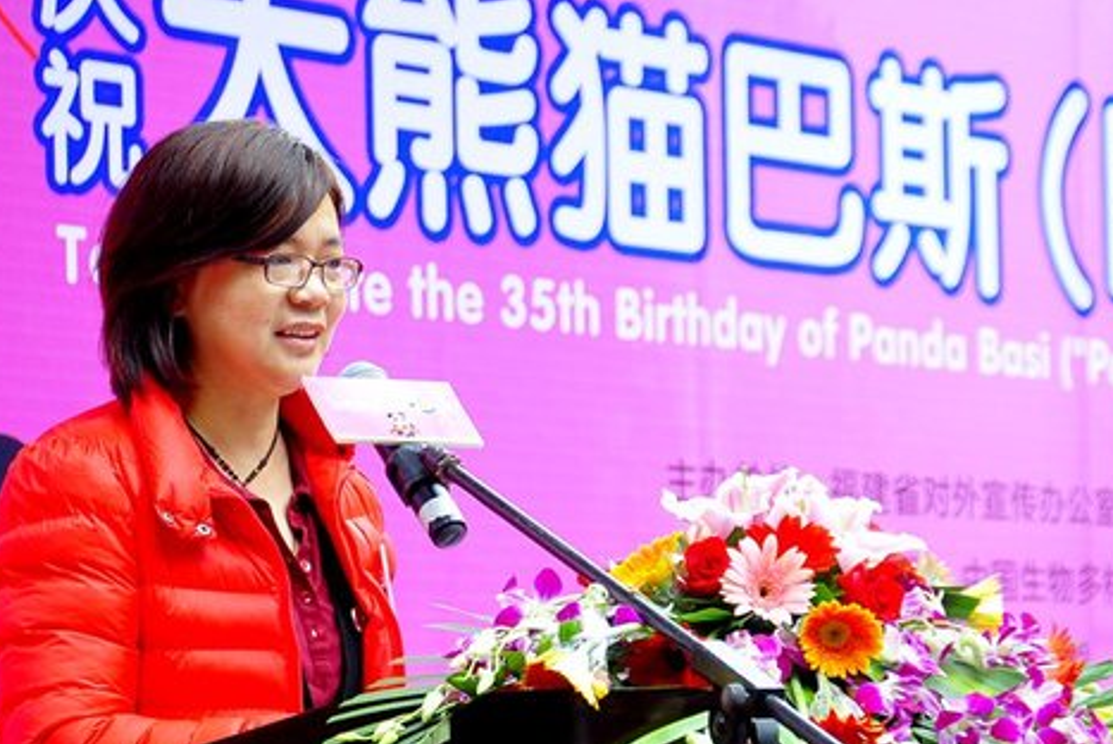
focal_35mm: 87
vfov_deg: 15.8
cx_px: 641
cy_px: 398
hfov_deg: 23.4
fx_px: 2680
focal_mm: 45
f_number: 4.8
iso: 320
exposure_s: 1/50
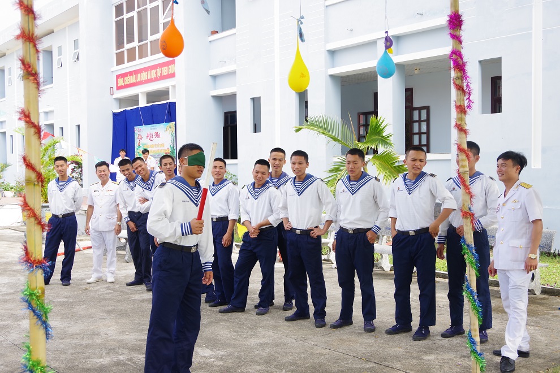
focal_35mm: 42
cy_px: 186
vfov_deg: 31.9
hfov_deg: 46.4
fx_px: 653
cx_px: 280
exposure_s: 1/160
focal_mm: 28
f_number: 7.1
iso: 200
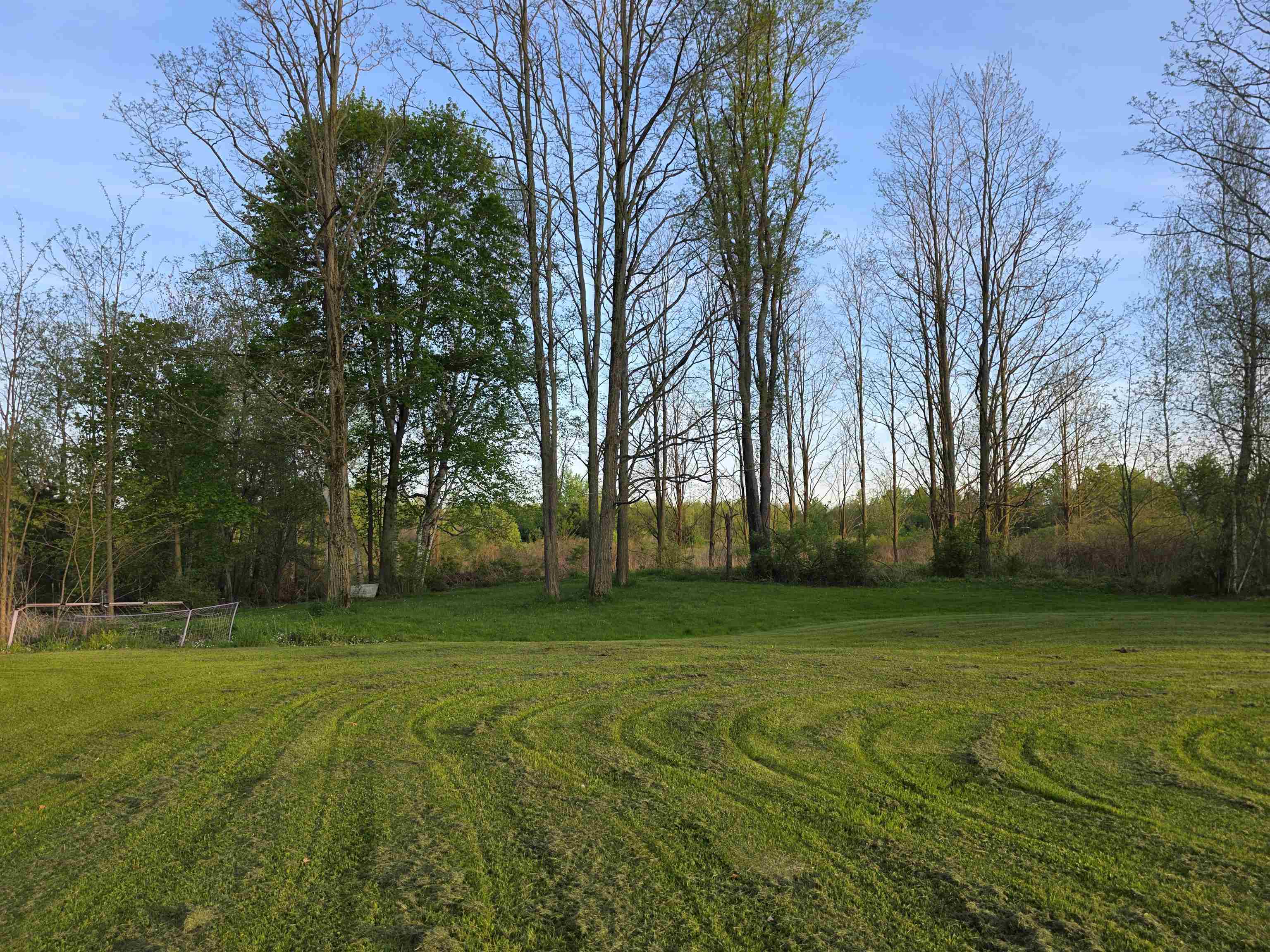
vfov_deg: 58.9
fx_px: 844
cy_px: 476
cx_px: 635
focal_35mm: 23
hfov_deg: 73.9
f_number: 1.7
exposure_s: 1/359
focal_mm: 6.3
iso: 32
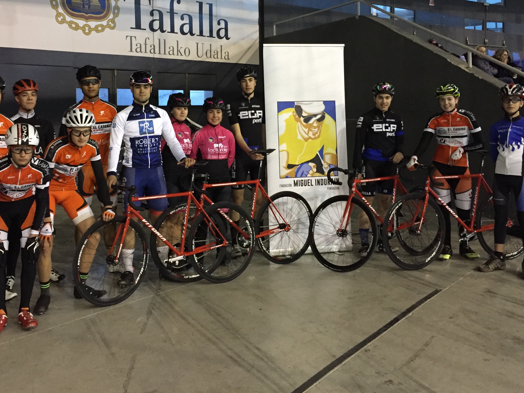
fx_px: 621
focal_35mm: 41
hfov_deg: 45.7
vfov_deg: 34.8
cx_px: 234
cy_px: 128
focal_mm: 4.15
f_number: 2.2
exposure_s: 1/17
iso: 250
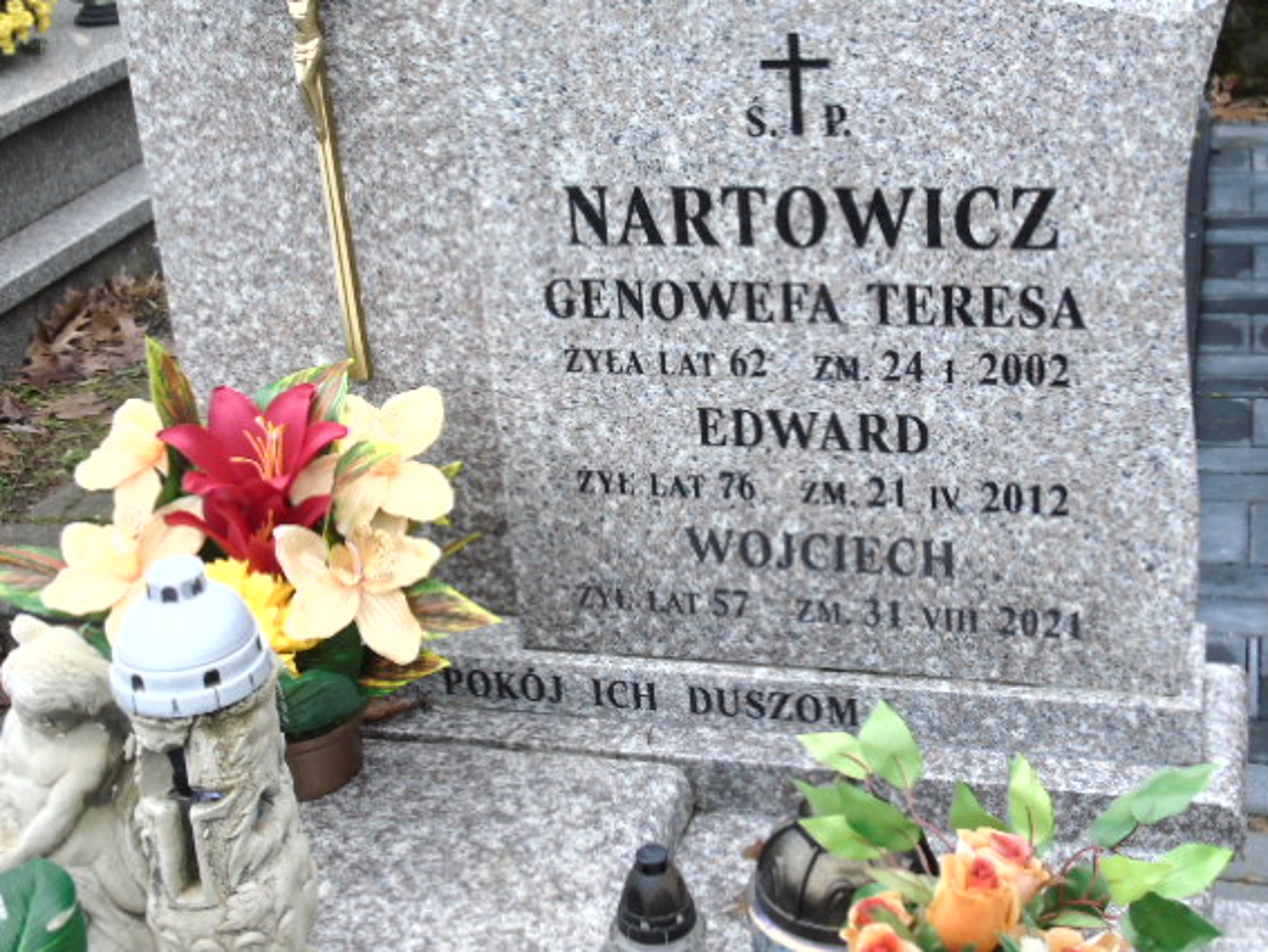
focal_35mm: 52
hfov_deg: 36.8
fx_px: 1906
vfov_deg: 28.0
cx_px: 665
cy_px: 417
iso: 200
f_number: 4.1
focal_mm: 8.2
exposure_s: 1/30
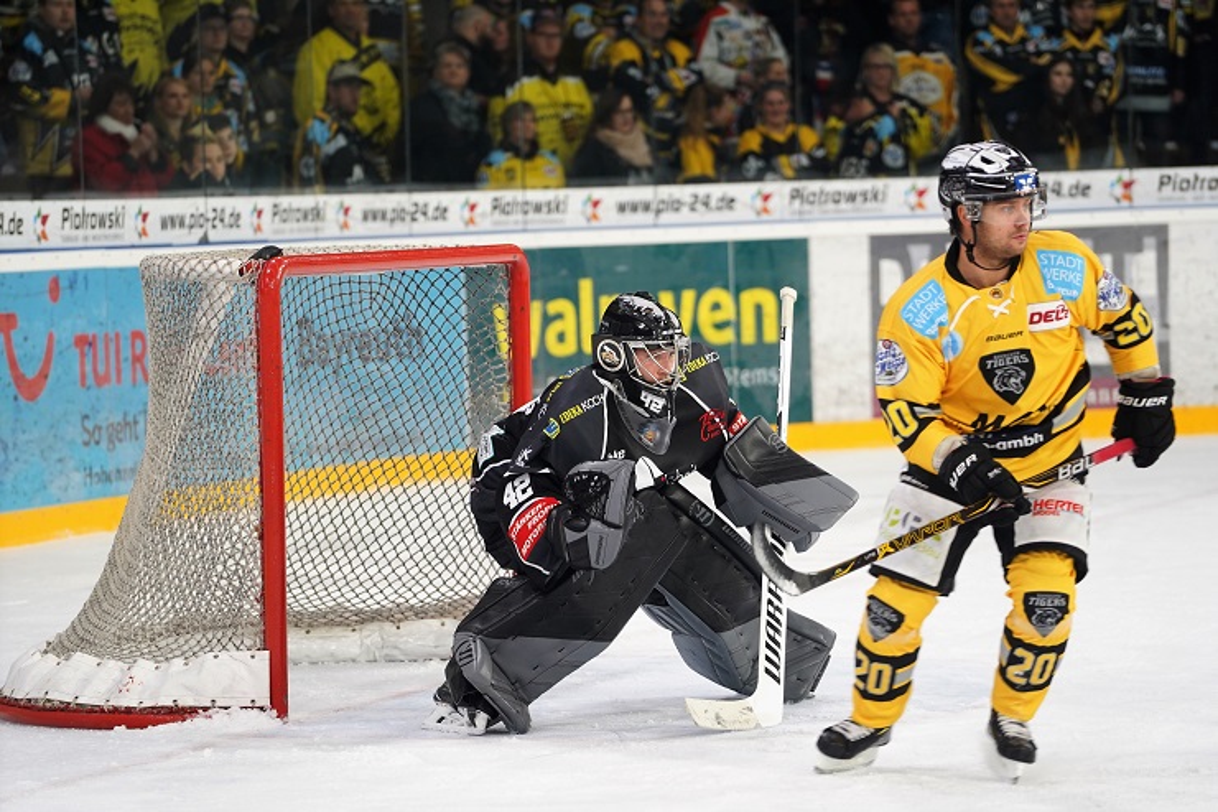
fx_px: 5818
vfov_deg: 8.0
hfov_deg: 12.0
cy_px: 406
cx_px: 609
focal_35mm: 172
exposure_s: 1/200
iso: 1000
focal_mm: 172
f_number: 4
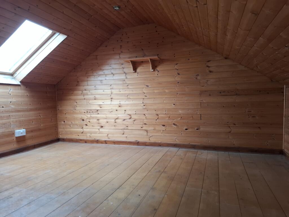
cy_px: 108
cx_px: 144
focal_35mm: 23
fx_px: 192
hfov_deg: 73.9
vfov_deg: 58.9
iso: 200
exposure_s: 1/100
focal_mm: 5.54
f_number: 1.8
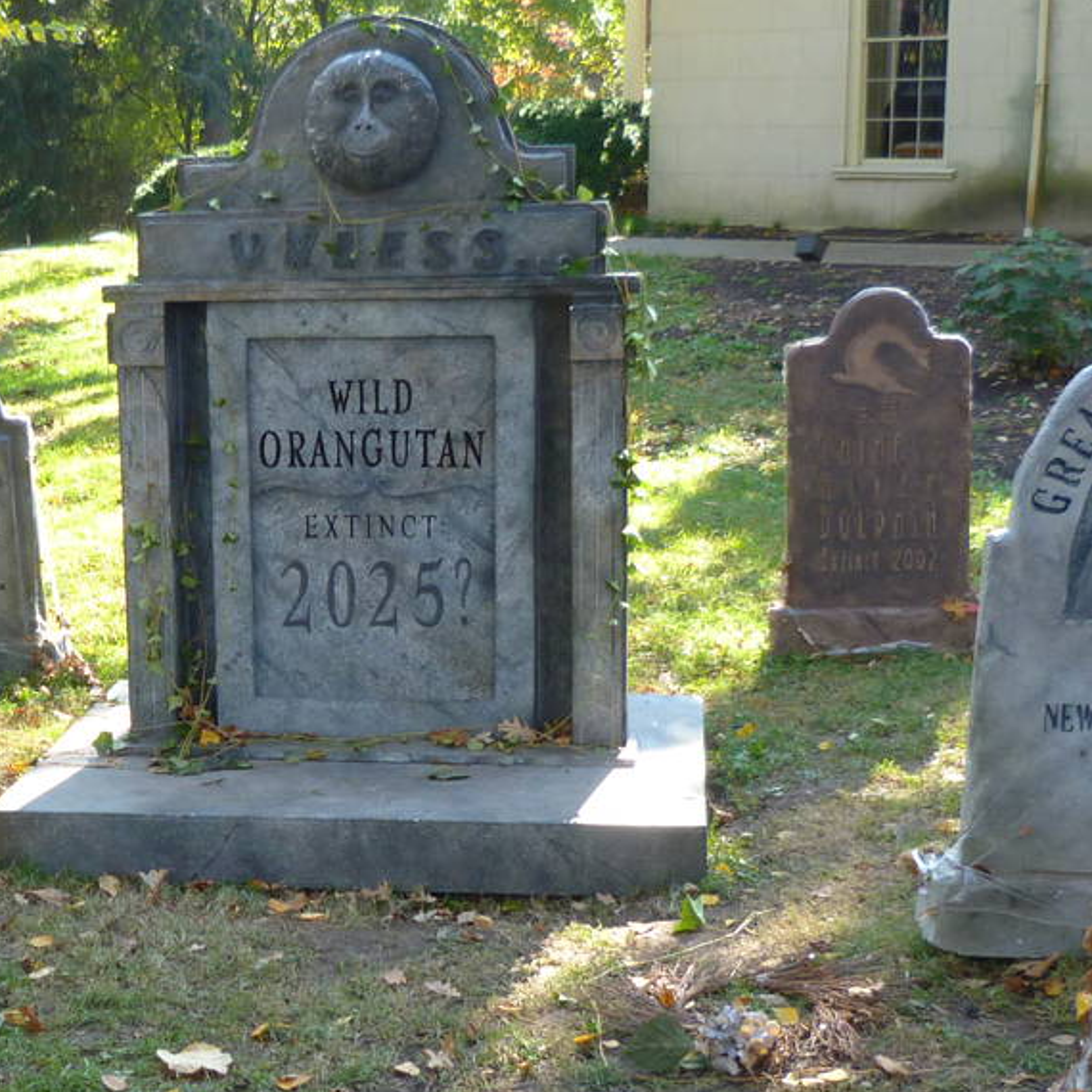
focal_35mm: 62
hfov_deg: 27.1
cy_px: 686
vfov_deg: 27.6
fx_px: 2213
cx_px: 207
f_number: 2.8
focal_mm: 4.5
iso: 80
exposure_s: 1/60
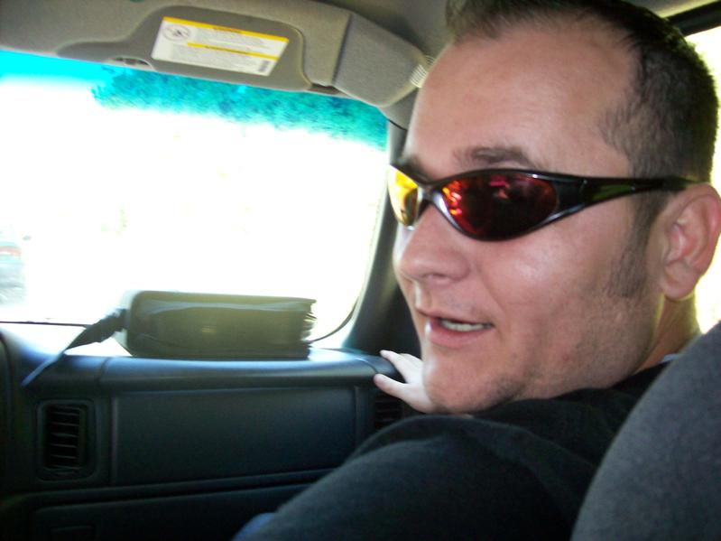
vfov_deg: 39.6
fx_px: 750
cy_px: 270
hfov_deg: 51.4
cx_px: 360
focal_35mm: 36
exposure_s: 1/64
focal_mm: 6
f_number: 2.7
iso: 200
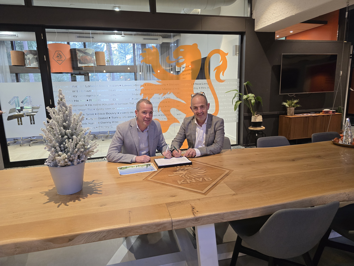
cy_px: 133
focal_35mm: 23
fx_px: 235
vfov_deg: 58.9
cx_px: 177
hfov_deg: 73.9
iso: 500
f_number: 1.7
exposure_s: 1/100
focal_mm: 6.3
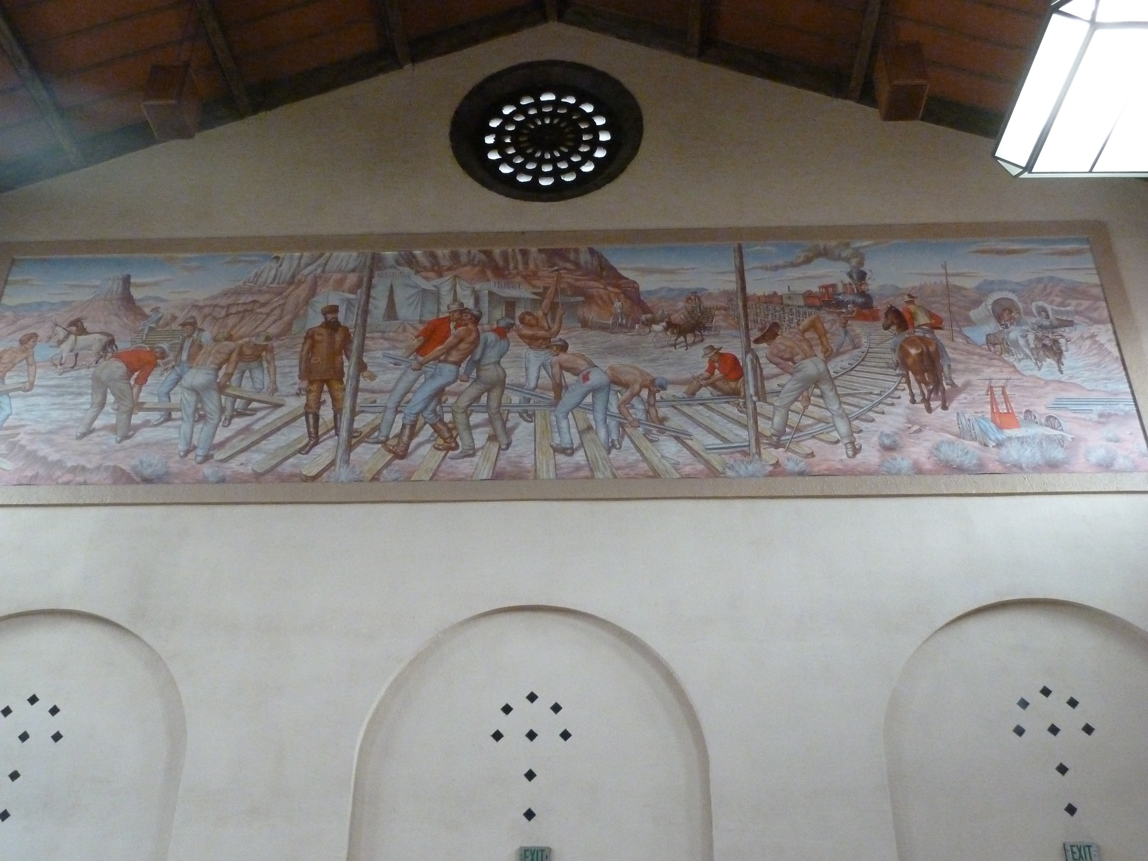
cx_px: 574
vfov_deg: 40.7
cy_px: 430
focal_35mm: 35
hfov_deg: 52.6
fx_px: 1161
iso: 800
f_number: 3.5
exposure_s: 1/25
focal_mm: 5.7
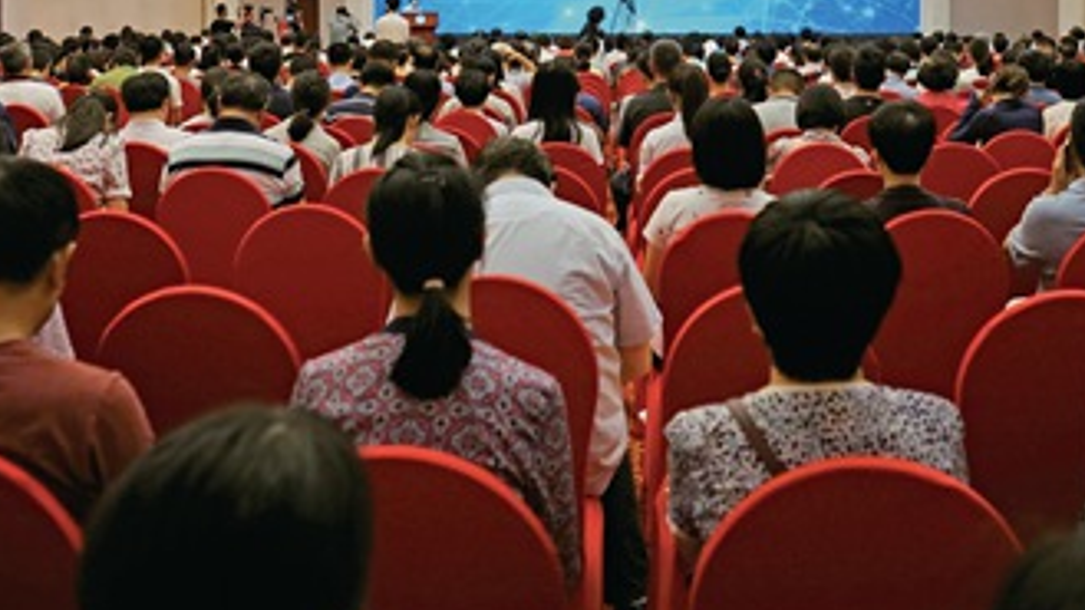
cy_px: 48
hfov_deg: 42.1
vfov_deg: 23.7
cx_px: 580
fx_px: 1410
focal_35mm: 49
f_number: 4
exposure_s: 1/160
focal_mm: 28
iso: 1250
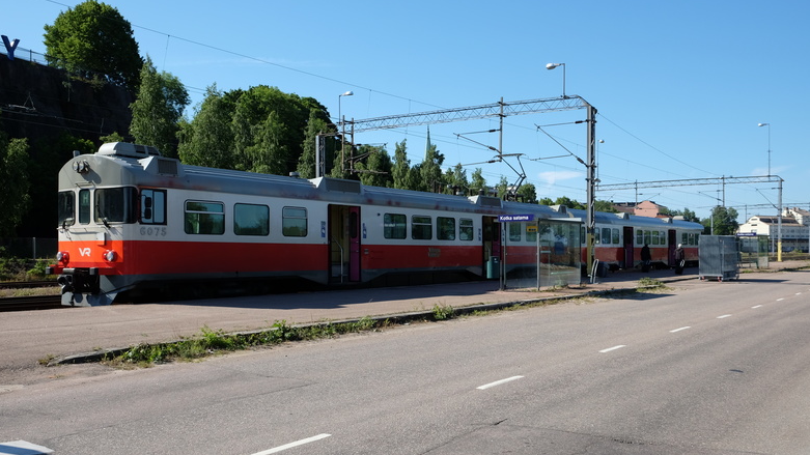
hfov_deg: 58.0
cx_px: 403
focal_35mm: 34
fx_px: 730
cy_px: 244
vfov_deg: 34.6
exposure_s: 1/340
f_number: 7.1
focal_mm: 21.4
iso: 200
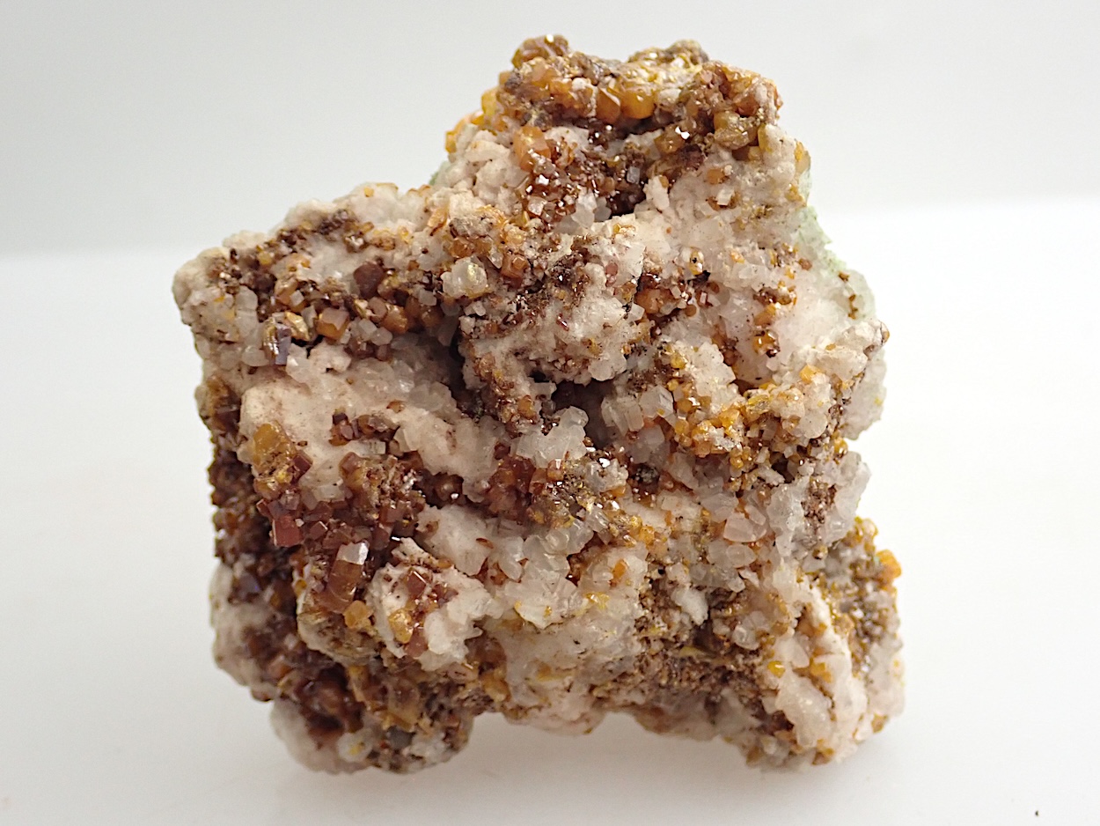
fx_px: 1971
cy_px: 413
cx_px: 550
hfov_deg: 31.2
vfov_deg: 23.7
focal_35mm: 62
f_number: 3.6
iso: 500
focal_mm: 11.09
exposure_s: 1/60
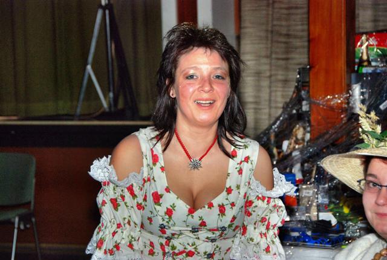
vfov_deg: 13.1
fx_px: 1131
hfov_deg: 19.4
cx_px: 194
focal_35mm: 105
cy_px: 130
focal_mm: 70
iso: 400
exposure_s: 1/60
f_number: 5.6
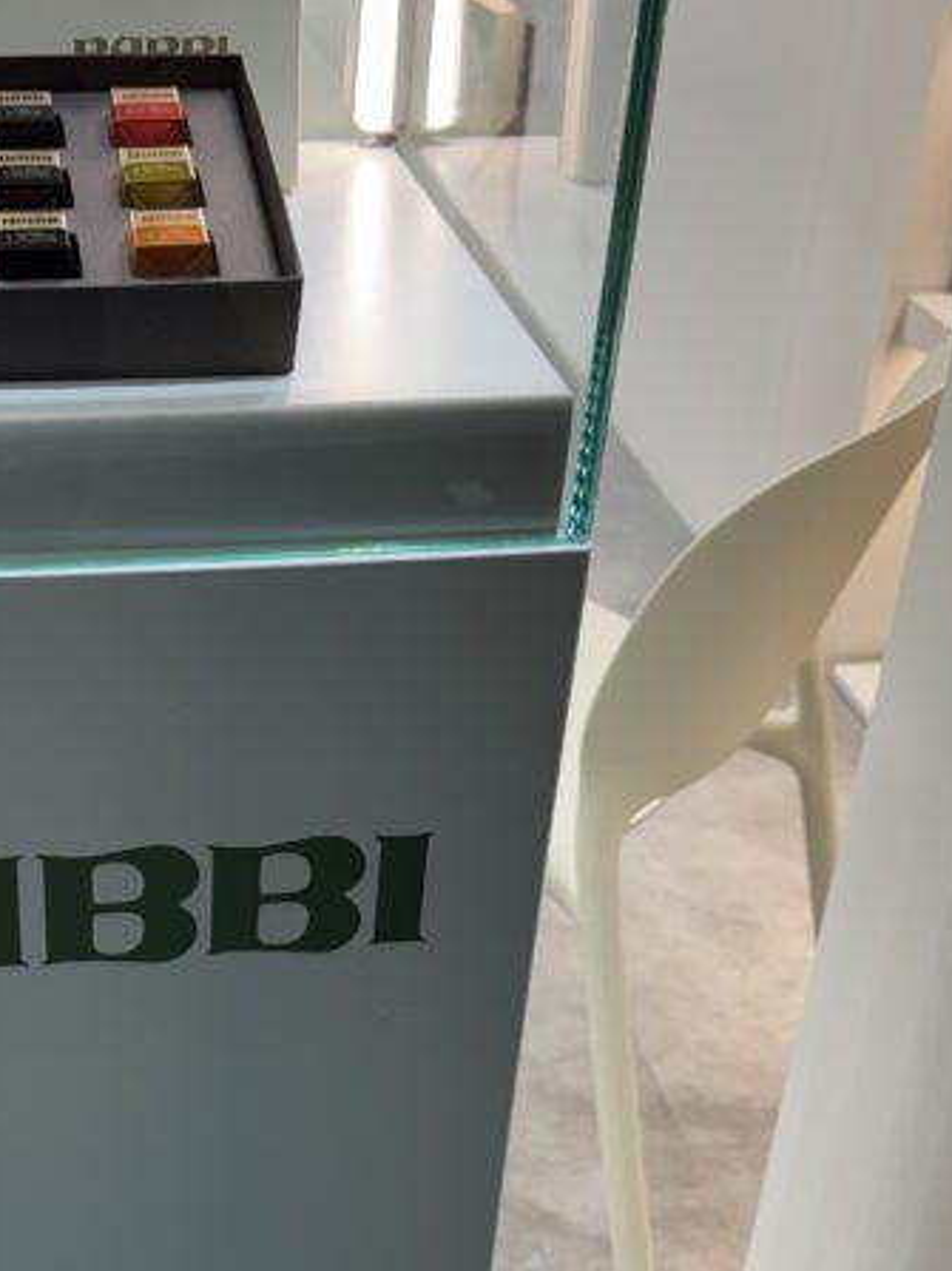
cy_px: 930
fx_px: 2018
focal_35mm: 55
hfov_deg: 26.0
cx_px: 168
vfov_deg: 34.3
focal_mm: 6.76
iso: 80
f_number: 1.78
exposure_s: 1/271
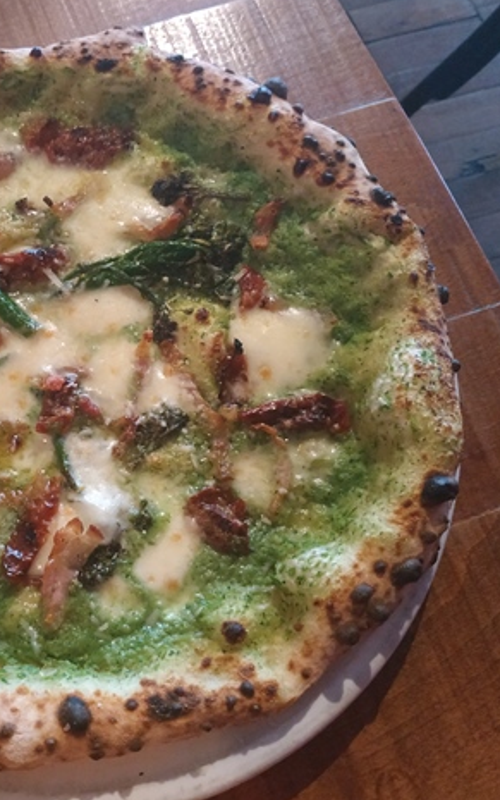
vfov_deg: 55.3
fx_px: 762
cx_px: 57
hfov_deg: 34.4
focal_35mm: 35
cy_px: 394
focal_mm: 3.94
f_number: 1.9
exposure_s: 1/20
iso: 1600
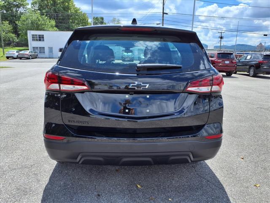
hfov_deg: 65.3
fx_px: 211
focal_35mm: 27
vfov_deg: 51.4
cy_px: 102
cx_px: 135
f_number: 1.9
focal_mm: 3.58
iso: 40
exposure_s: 1/1667
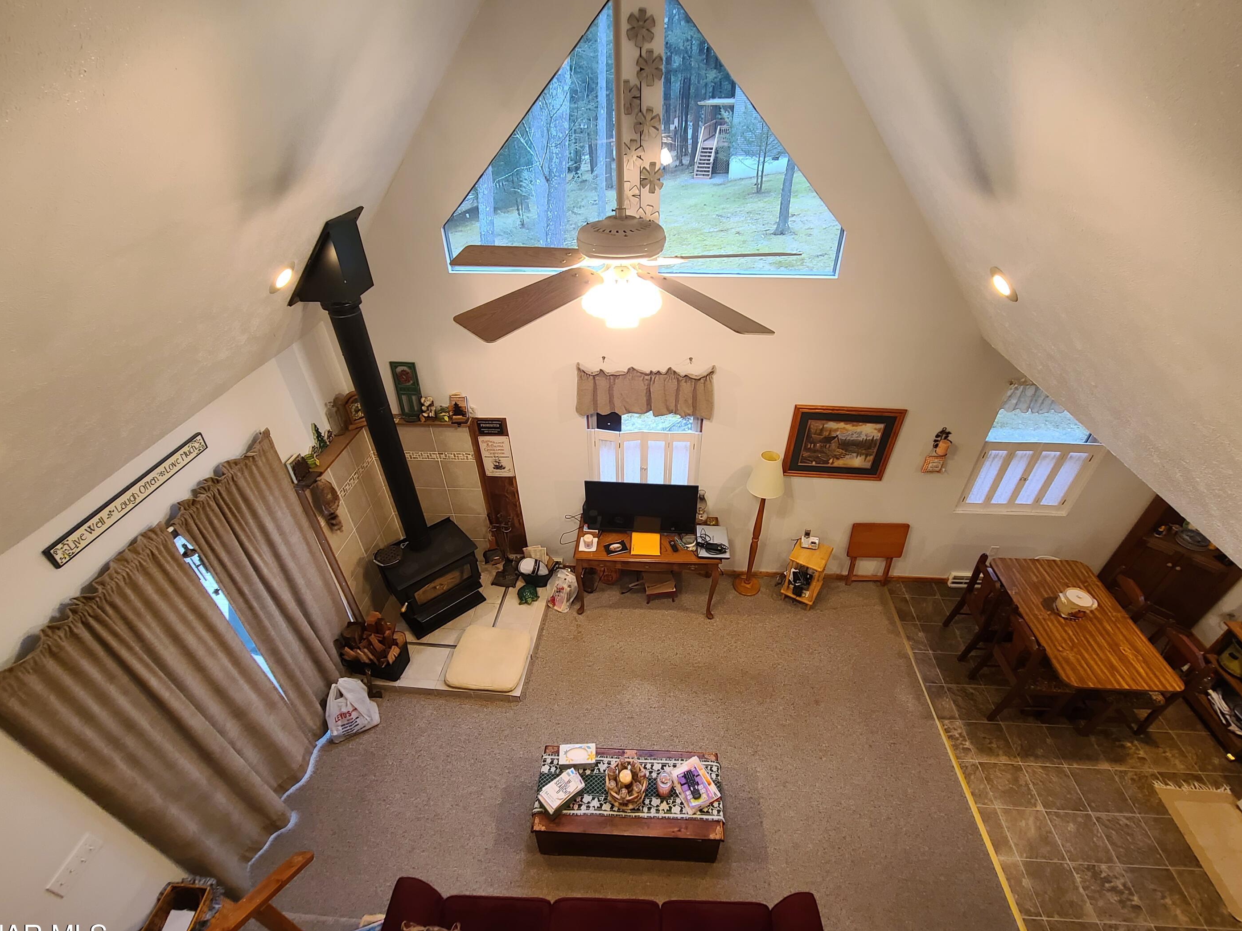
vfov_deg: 85.6
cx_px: 632
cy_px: 480
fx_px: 502
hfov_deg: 102.1
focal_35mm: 14
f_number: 2.2
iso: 320
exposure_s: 1/40
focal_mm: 2.2
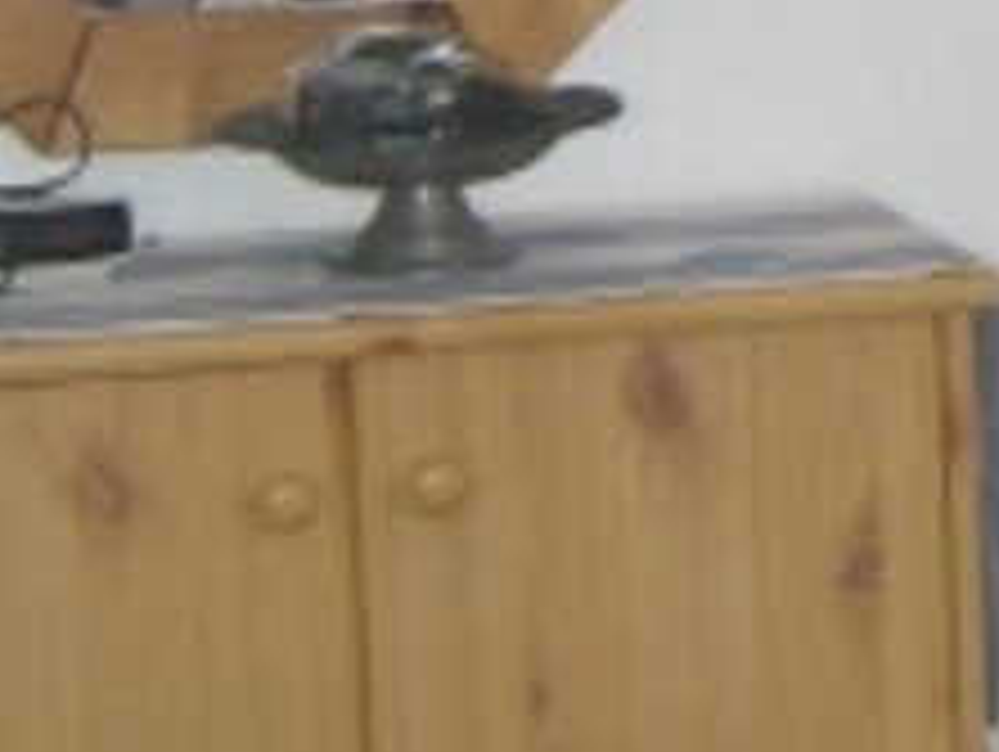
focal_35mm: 205
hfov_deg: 9.1
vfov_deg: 7.1
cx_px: 1904
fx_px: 5923
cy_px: -464
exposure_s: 1/60
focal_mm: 6.2
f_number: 2.7
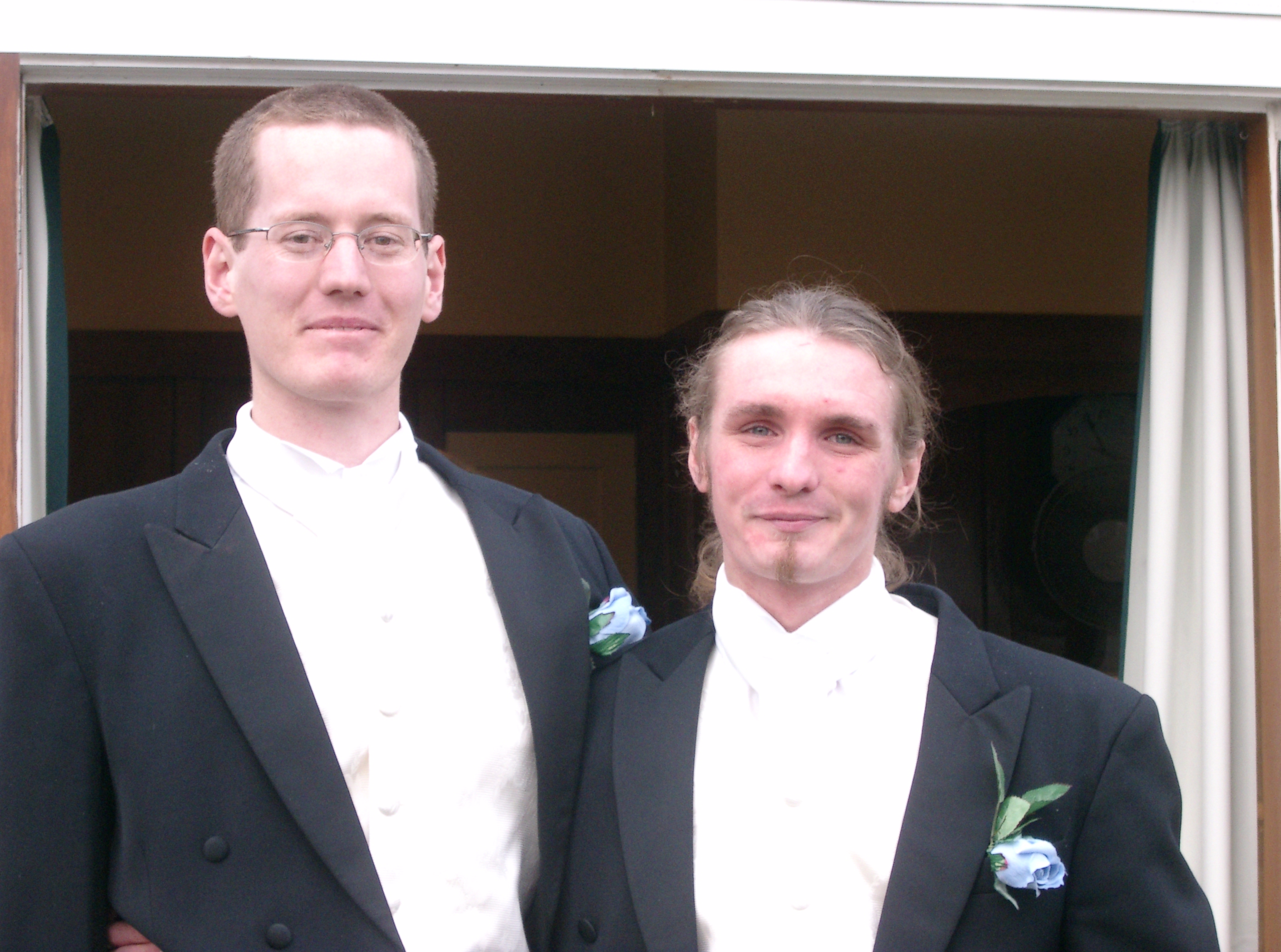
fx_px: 4131
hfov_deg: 17.6
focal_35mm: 112
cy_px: 476
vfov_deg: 13.1
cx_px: 640
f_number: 4.8
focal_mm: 22.8
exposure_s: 1/160
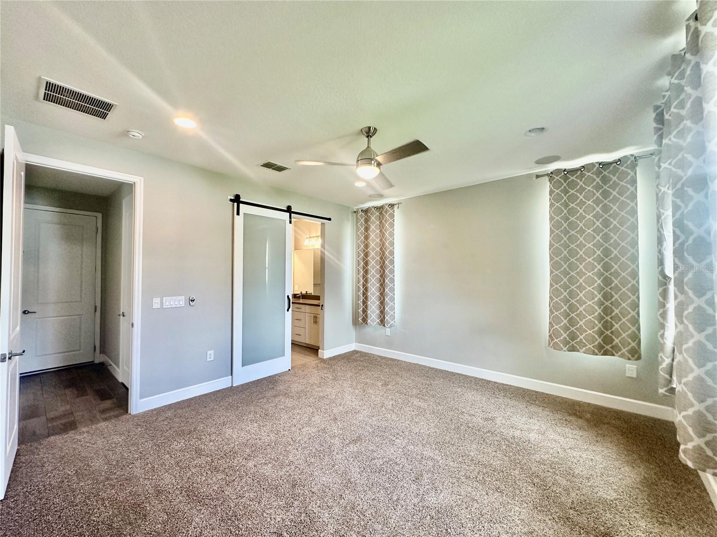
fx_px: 290
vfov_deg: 85.7
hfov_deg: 102.1
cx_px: 358
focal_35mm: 14
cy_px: 268
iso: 200
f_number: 2.2
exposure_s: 1/120
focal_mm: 2.22
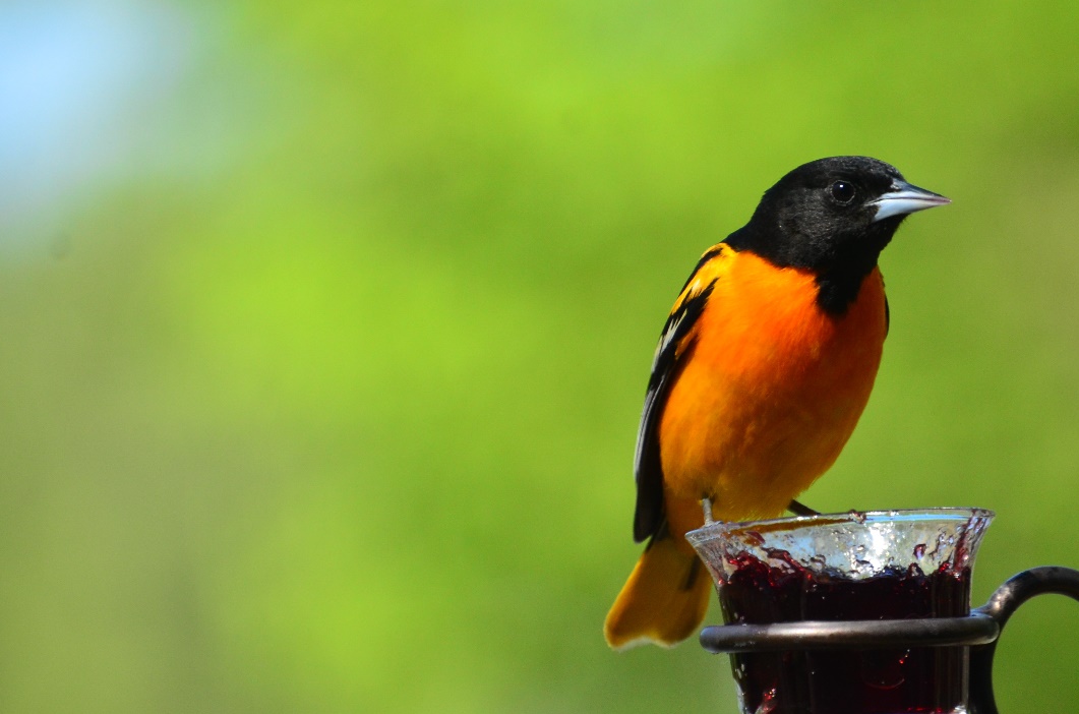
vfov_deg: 1.5
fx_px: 27060
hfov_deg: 2.3
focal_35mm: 905
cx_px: 781
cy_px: 343
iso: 800
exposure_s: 1/800
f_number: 6.3
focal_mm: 400
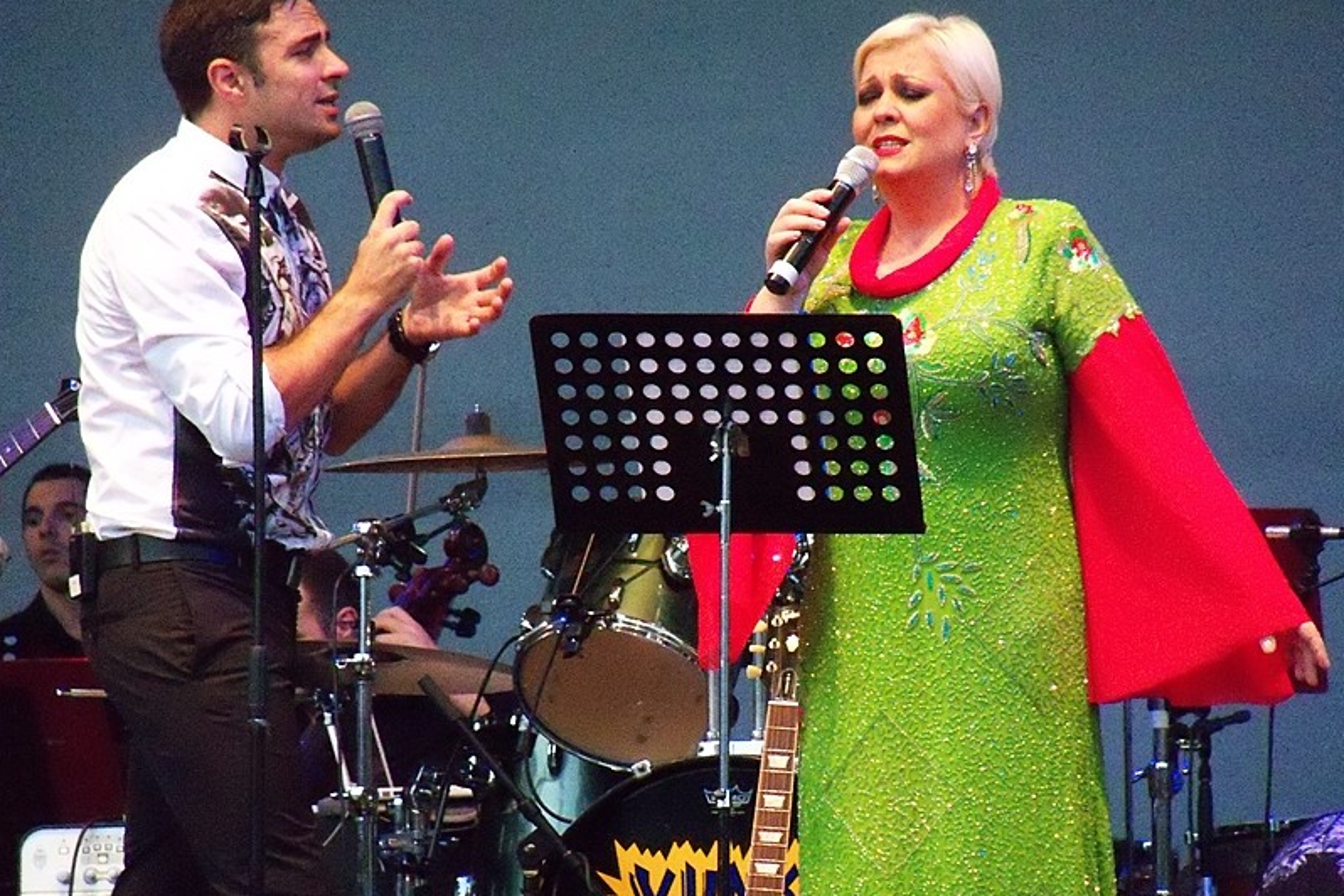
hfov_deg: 5.6
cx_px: 672
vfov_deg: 3.8
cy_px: 461
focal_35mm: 365
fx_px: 13626
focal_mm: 62
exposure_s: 1/400
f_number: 4.8
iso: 1600
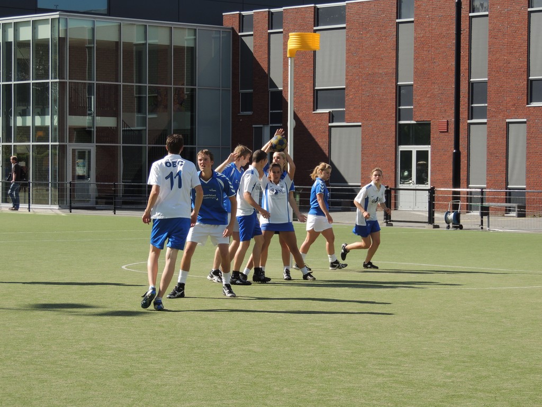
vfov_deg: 14.1
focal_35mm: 105
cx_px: 271
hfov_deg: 18.7
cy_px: 204
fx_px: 1644
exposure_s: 1/640
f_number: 4.2
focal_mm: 18.7
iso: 100
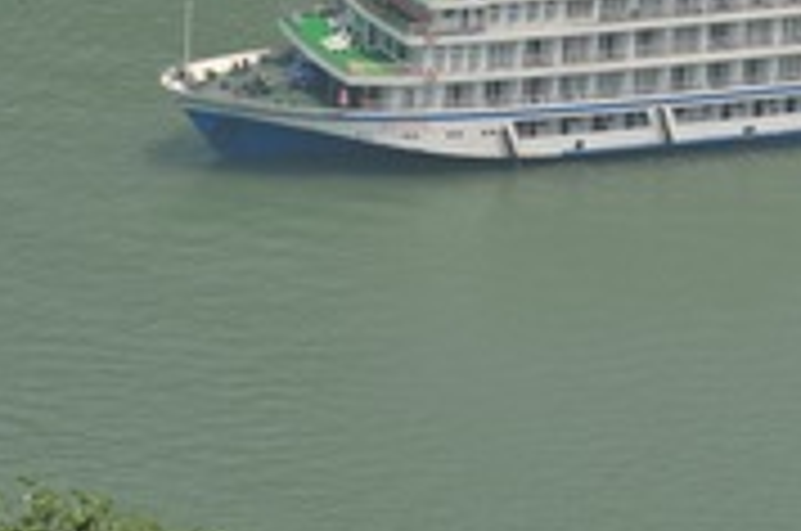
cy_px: 9
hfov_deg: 5.7
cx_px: 770
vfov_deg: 3.8
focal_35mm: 360
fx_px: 7996
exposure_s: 1/400
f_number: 16
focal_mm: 160
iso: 400
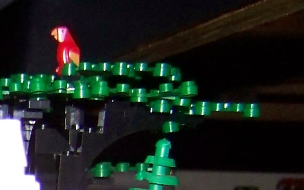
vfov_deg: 7.0
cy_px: 355
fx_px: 1508
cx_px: -355
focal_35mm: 182
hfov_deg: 10.4
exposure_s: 1/30
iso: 200
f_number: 2.8
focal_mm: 6.3
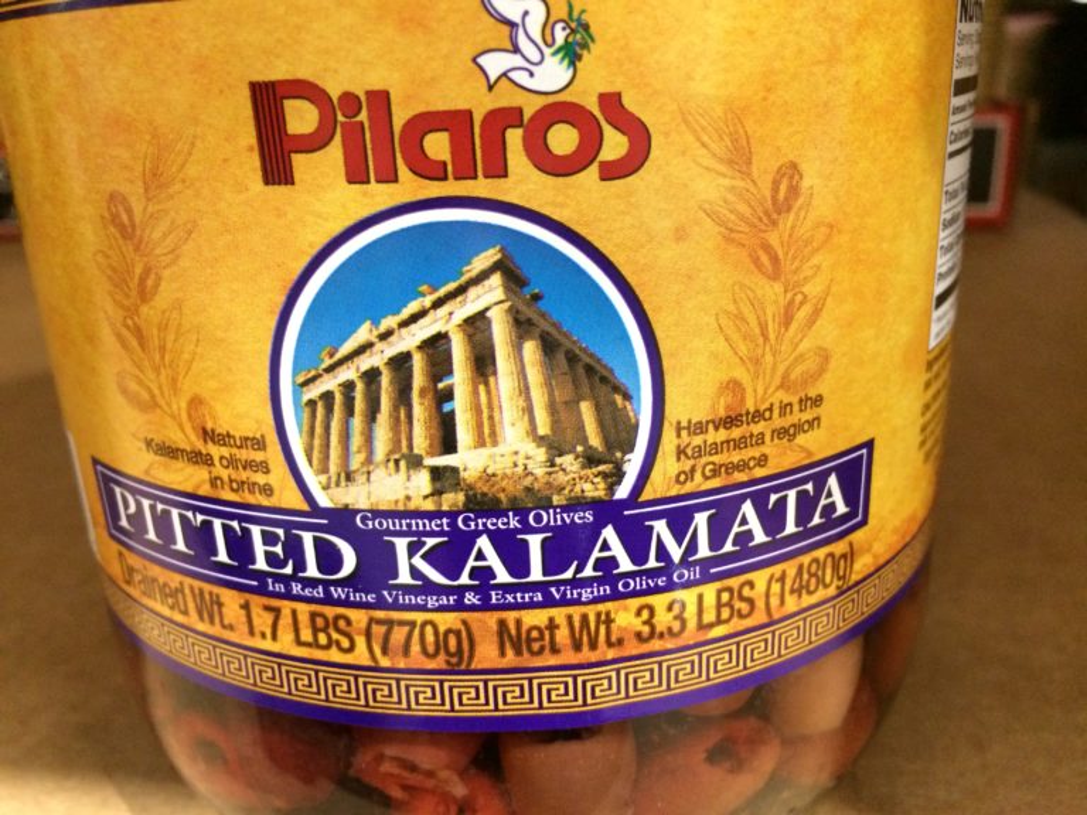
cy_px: 408
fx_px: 911
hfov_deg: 61.7
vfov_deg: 48.2
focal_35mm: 29
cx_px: 544
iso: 320
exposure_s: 1/20
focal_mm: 4.15
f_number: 2.2
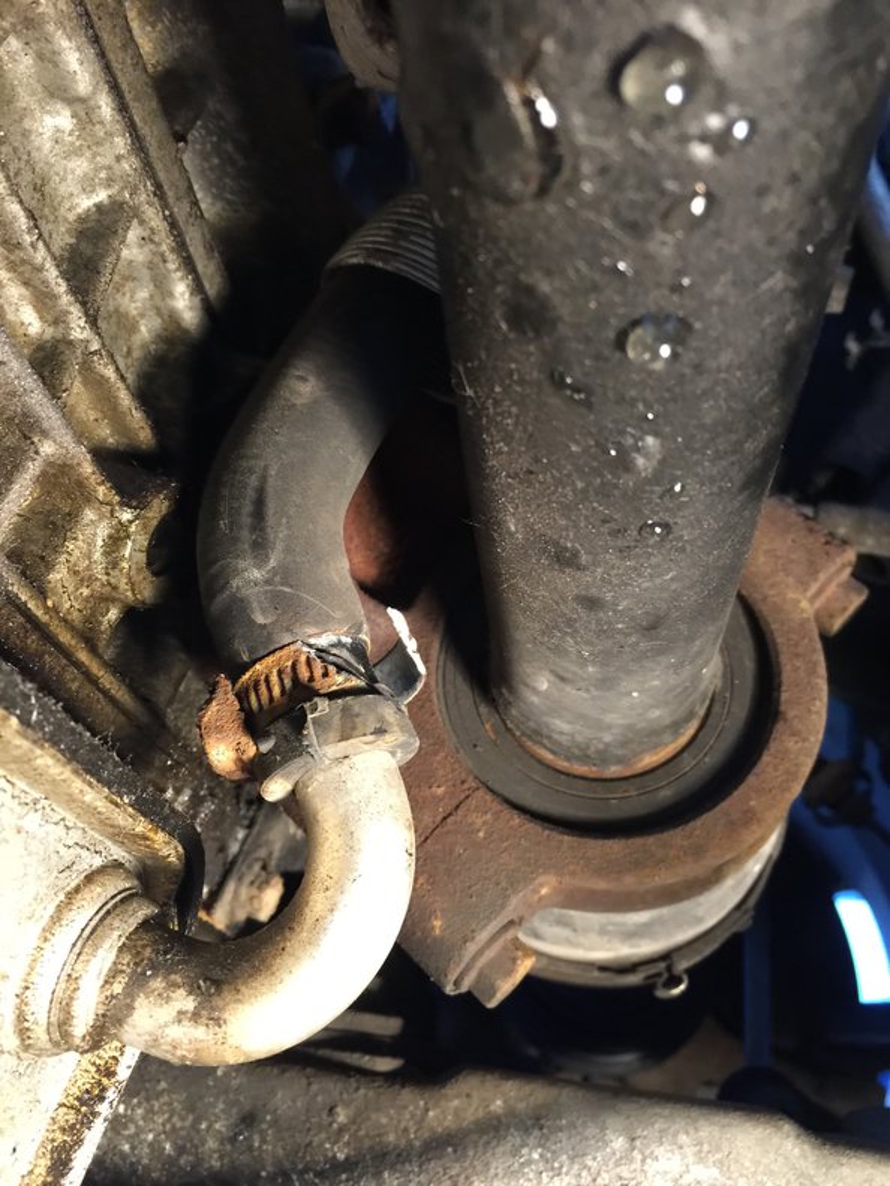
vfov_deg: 61.7
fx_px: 994
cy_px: 593
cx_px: 445
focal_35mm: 29
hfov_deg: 48.2
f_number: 2.2
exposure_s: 1/15
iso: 100
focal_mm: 4.15
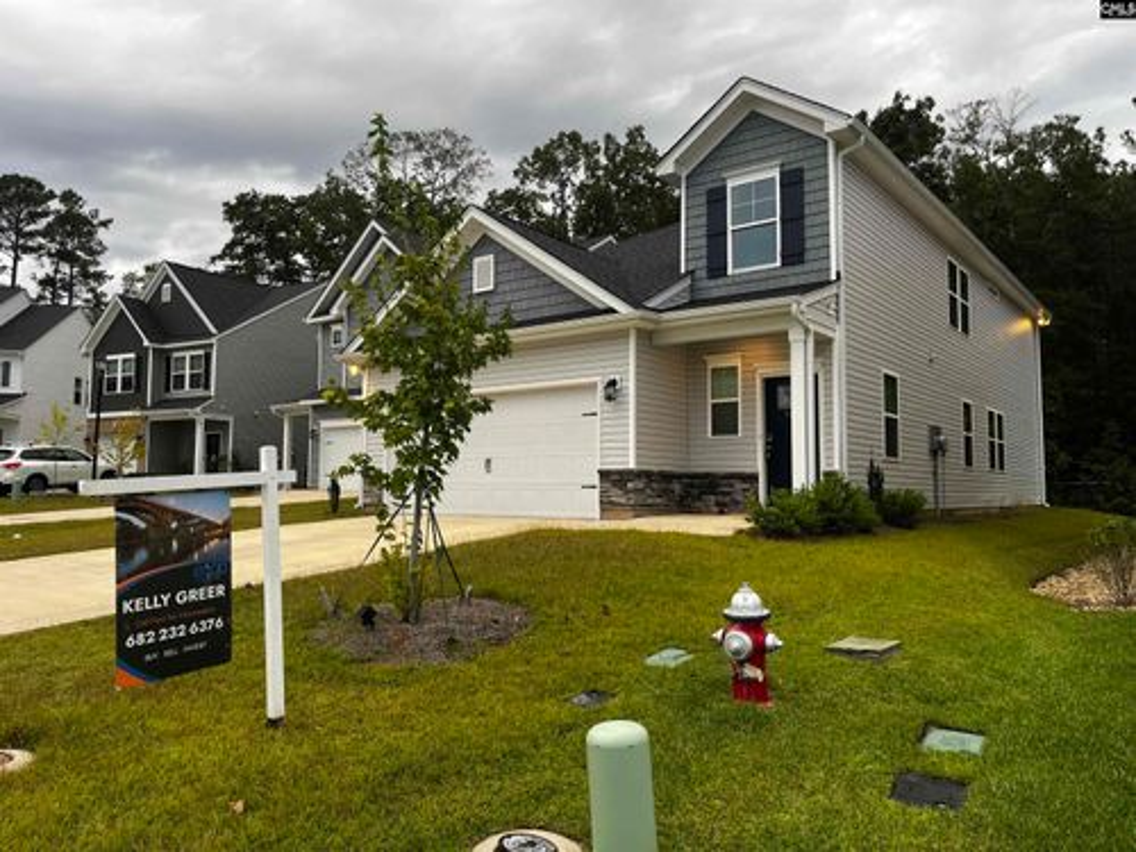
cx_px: 568
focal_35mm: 26
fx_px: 853
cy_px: 426
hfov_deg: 67.3
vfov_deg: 53.1
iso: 40
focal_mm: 5.1
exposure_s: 1/155
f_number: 1.6
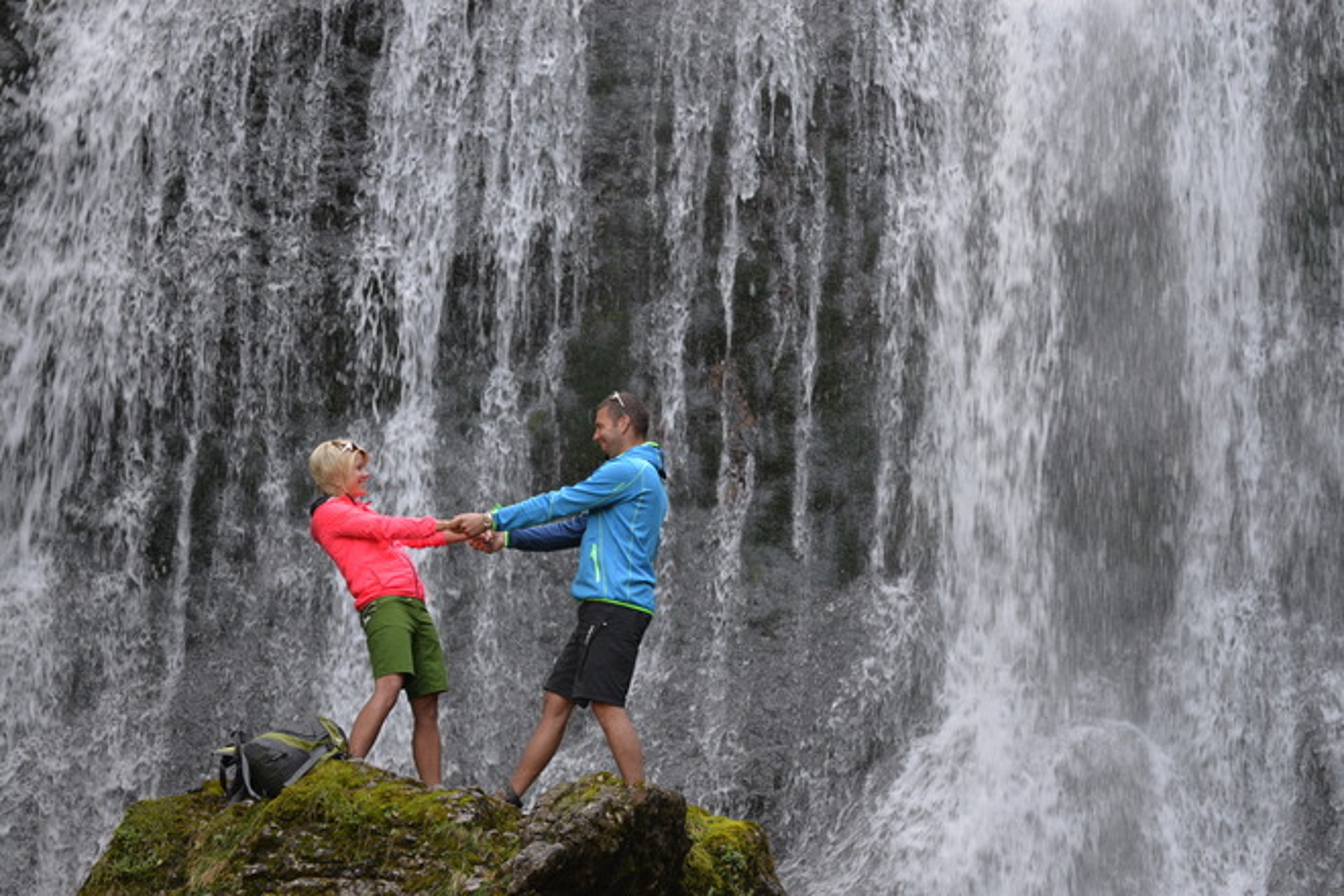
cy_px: 448
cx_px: 672
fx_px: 8959
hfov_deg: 8.6
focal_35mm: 240
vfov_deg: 5.7
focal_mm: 240
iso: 560
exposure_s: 1/90
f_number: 5.6
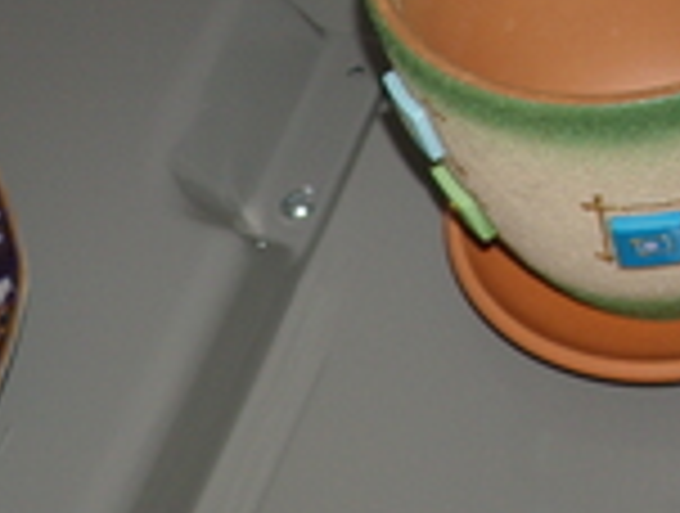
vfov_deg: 12.9
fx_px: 2225
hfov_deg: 16.8
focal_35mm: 113
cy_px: 594
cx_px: -86
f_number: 2.8
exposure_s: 1/40
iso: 80
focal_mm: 7.8
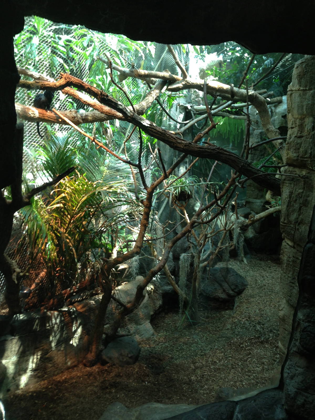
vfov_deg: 55.4
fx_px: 400
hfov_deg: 42.9
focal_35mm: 33
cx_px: 158
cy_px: 210
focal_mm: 4.13
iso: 64
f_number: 2.4
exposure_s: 1/20
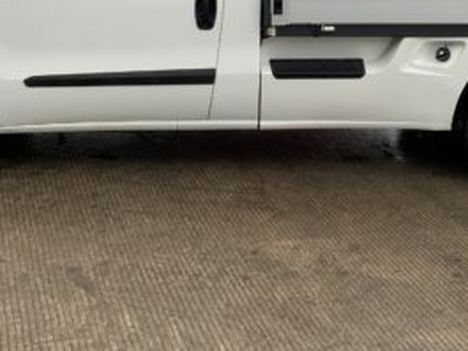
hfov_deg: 27.7
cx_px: 293
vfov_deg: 20.0
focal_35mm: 70
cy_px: -44
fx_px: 947
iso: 16
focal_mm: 3
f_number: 1.8
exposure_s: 1/340
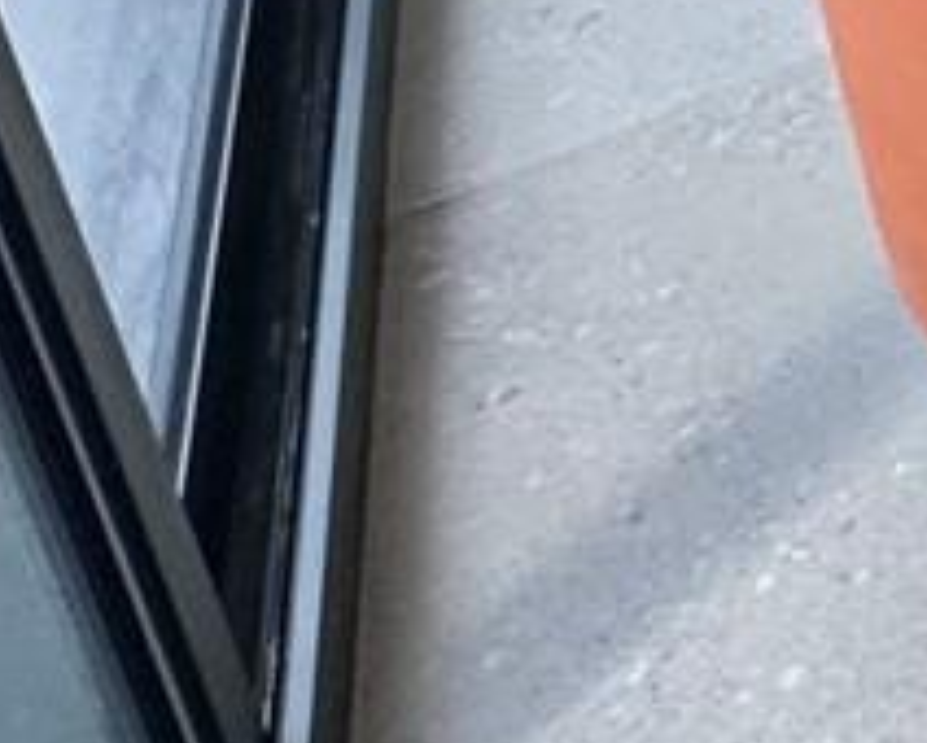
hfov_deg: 12.1
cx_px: 2575
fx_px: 2828
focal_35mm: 103
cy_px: -1425
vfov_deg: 10.7
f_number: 2.2
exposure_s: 1/120
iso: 320
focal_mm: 2.22
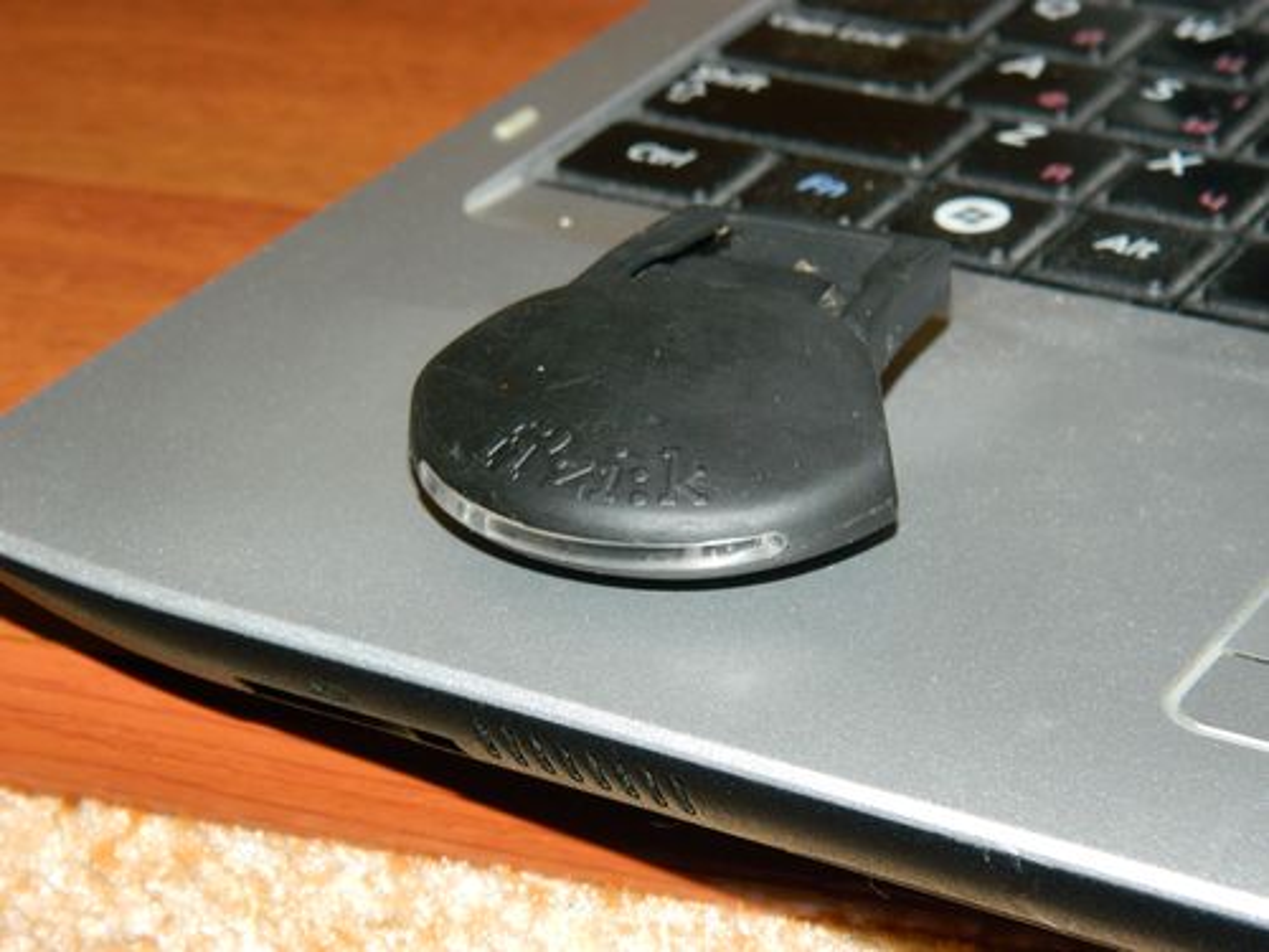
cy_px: 476
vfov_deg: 14.4
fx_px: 3776
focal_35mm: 103
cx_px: 634
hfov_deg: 19.1
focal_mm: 18.6
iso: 200
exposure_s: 1/30
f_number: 4.5
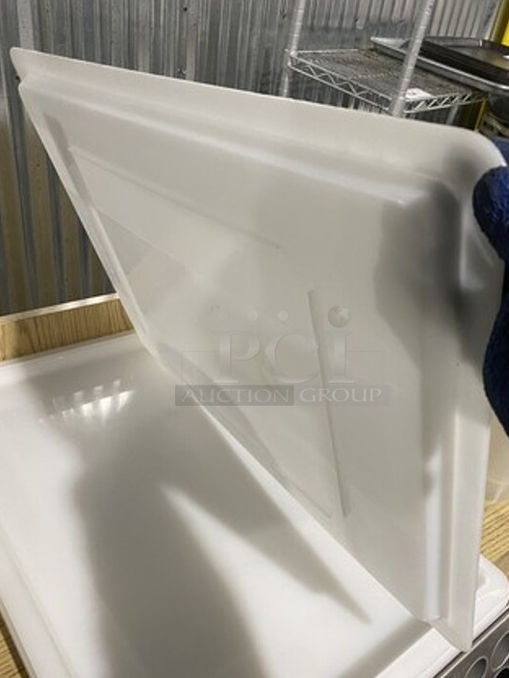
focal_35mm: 30
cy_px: 355
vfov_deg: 59.9
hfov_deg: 46.7
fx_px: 588
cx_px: 283
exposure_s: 1/60
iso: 250
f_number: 1.8
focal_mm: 4.25
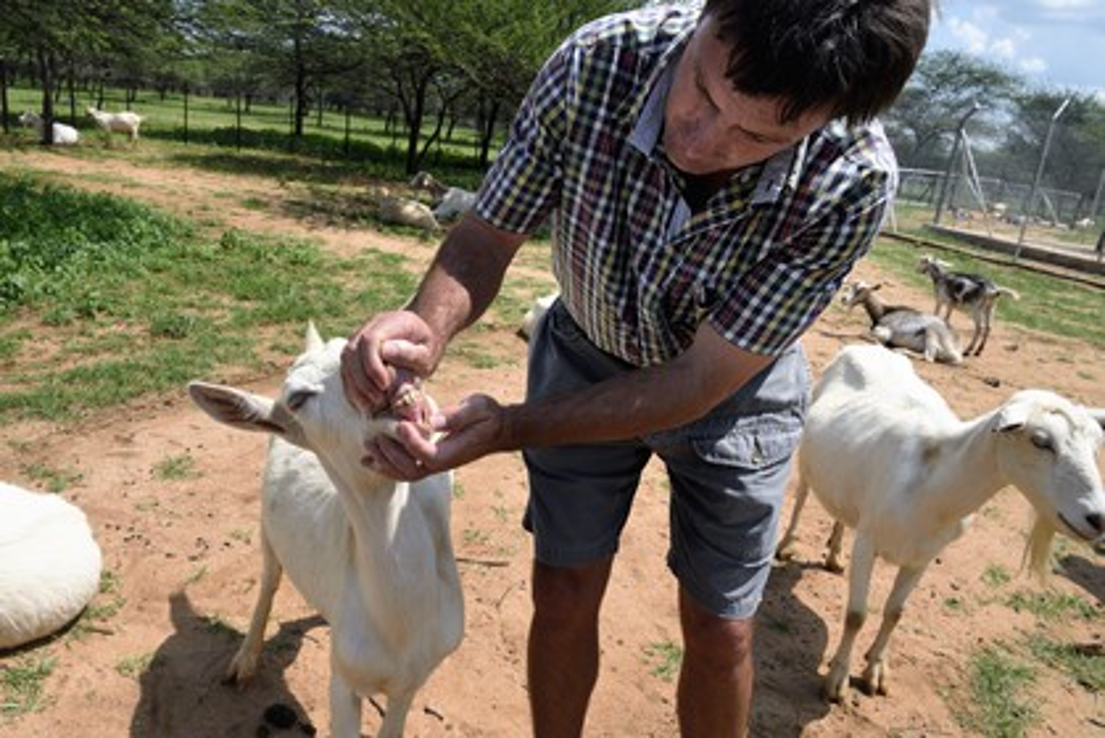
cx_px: 552
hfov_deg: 73.7
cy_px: 369
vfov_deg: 53.2
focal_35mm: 24
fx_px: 737
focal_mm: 24
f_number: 14
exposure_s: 1/250
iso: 200
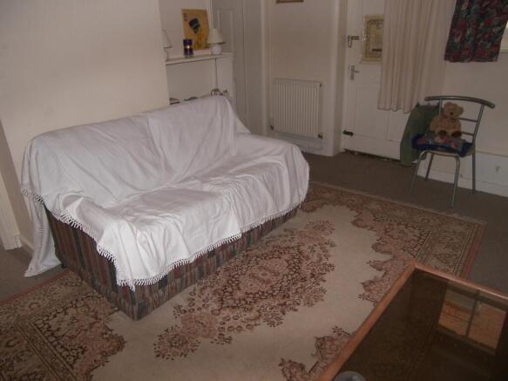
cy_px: 190
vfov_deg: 54.9
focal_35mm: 25
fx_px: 367
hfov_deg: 69.4
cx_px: 254
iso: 100
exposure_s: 1/30
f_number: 2.8
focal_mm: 5.3
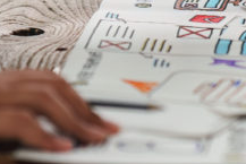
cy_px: -122
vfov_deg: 3.4
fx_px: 2742
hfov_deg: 5.1
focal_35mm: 401
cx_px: 337
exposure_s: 1/250
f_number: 2
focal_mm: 85
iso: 125
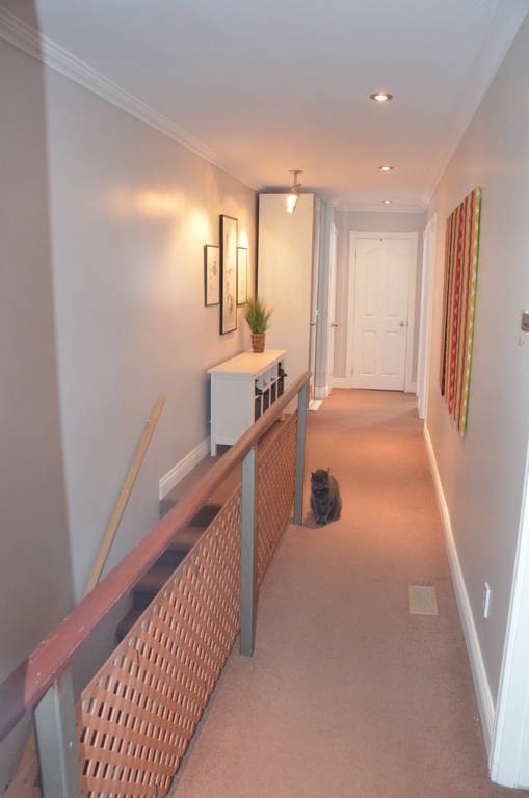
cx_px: 264
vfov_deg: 67.5
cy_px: 399
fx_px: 598
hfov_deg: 47.8
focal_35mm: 27
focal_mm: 18
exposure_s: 1/60
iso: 3200
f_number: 7.1
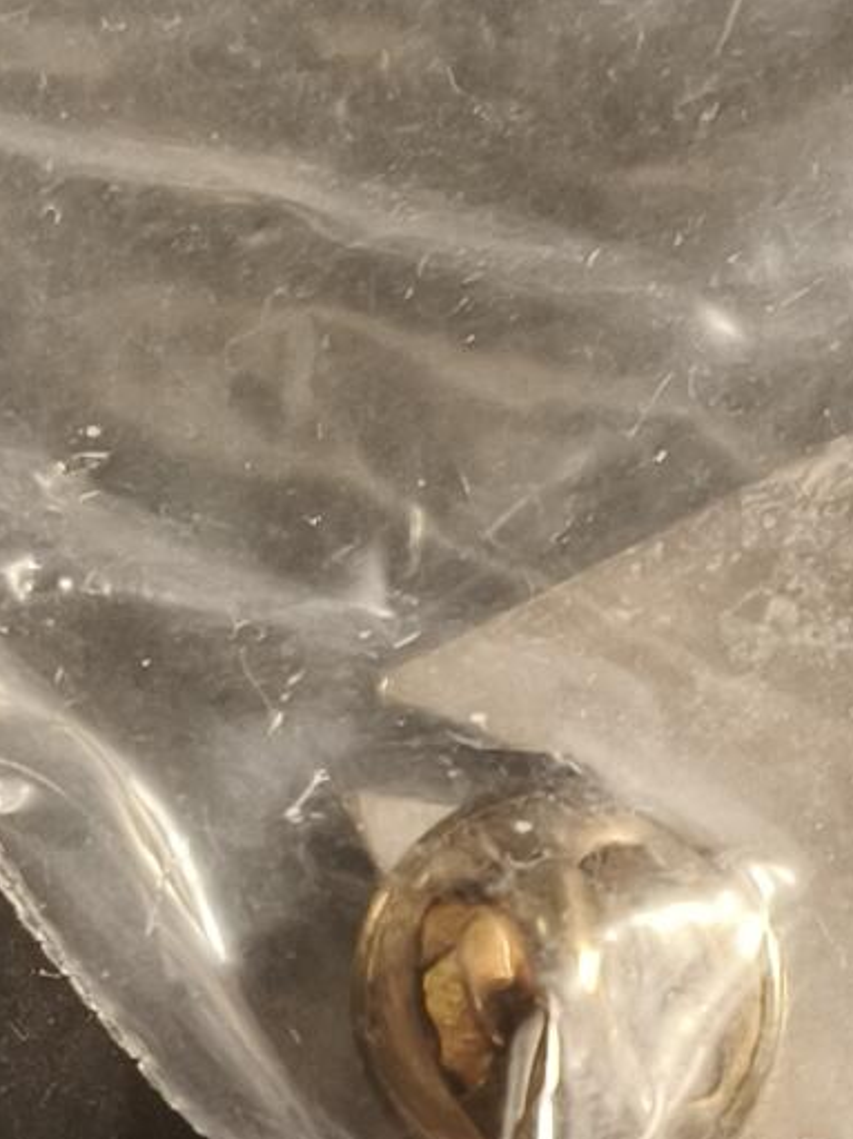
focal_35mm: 81
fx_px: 2662
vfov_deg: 22.8
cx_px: 766
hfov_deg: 17.9
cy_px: 1235
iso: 320
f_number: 2
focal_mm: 2.32
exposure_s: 1/38
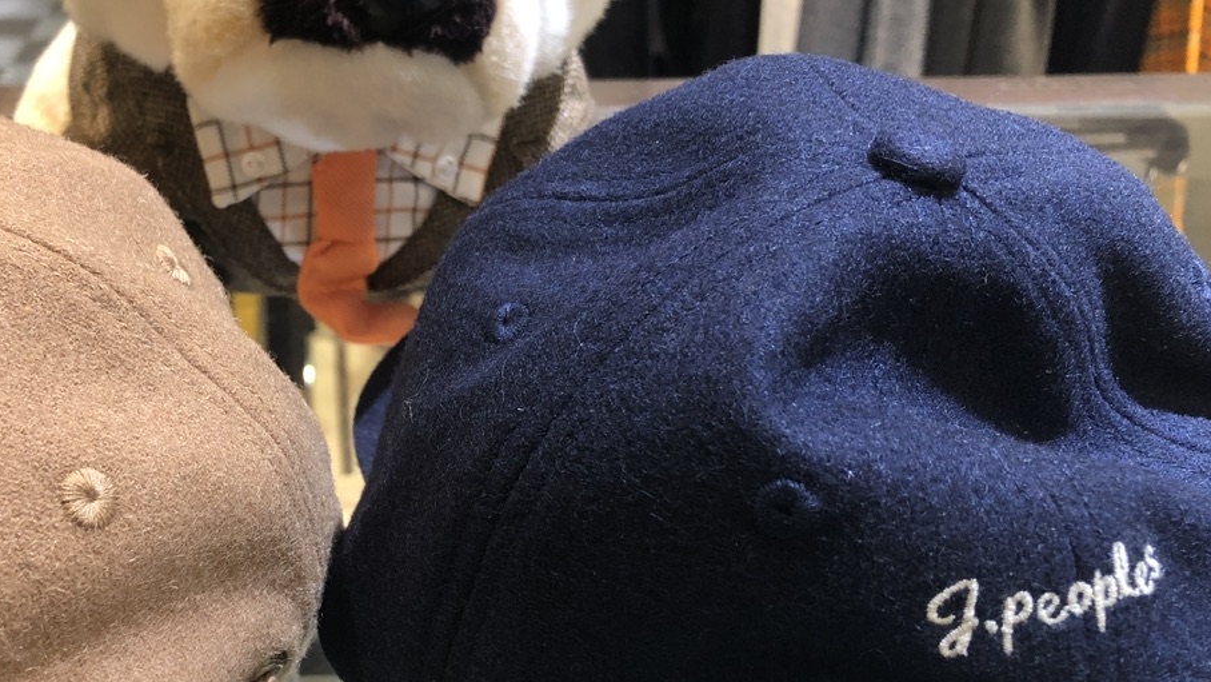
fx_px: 1381
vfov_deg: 27.7
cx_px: 380
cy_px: 406
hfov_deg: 46.4
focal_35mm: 43
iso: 40
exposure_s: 1/17
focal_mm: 3.99
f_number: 1.8
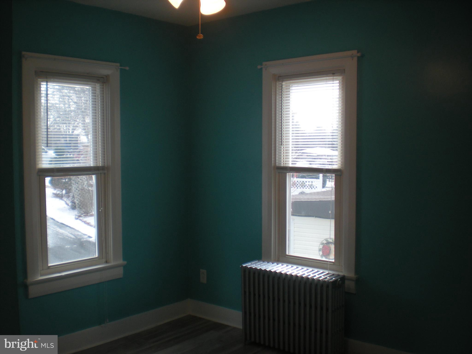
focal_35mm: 38
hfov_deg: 49.0
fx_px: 518
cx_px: 236
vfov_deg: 37.7
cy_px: 177
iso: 84
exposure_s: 1/55
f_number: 3.1
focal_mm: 6.3
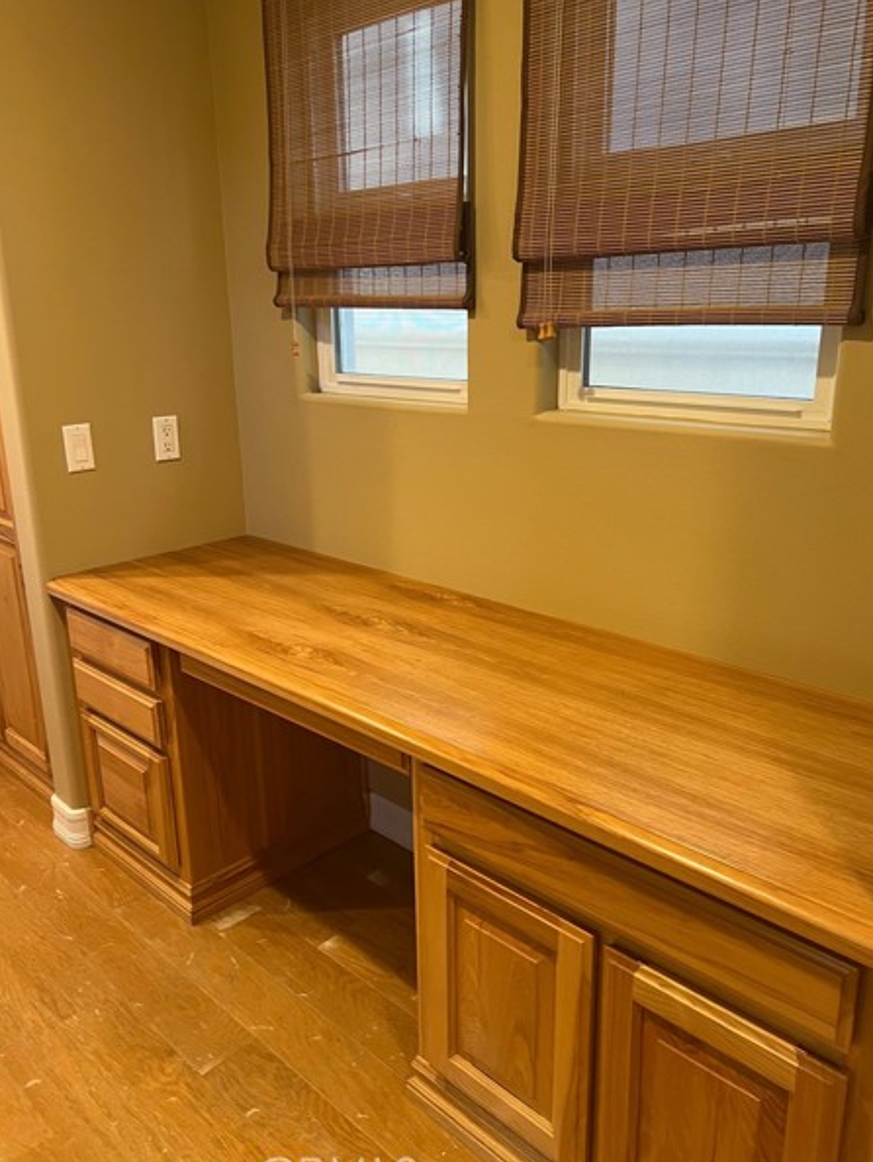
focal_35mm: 28
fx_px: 941
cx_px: 429
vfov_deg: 63.4
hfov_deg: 49.8
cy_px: 577
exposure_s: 1/60
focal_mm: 5.7
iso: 125
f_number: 1.5
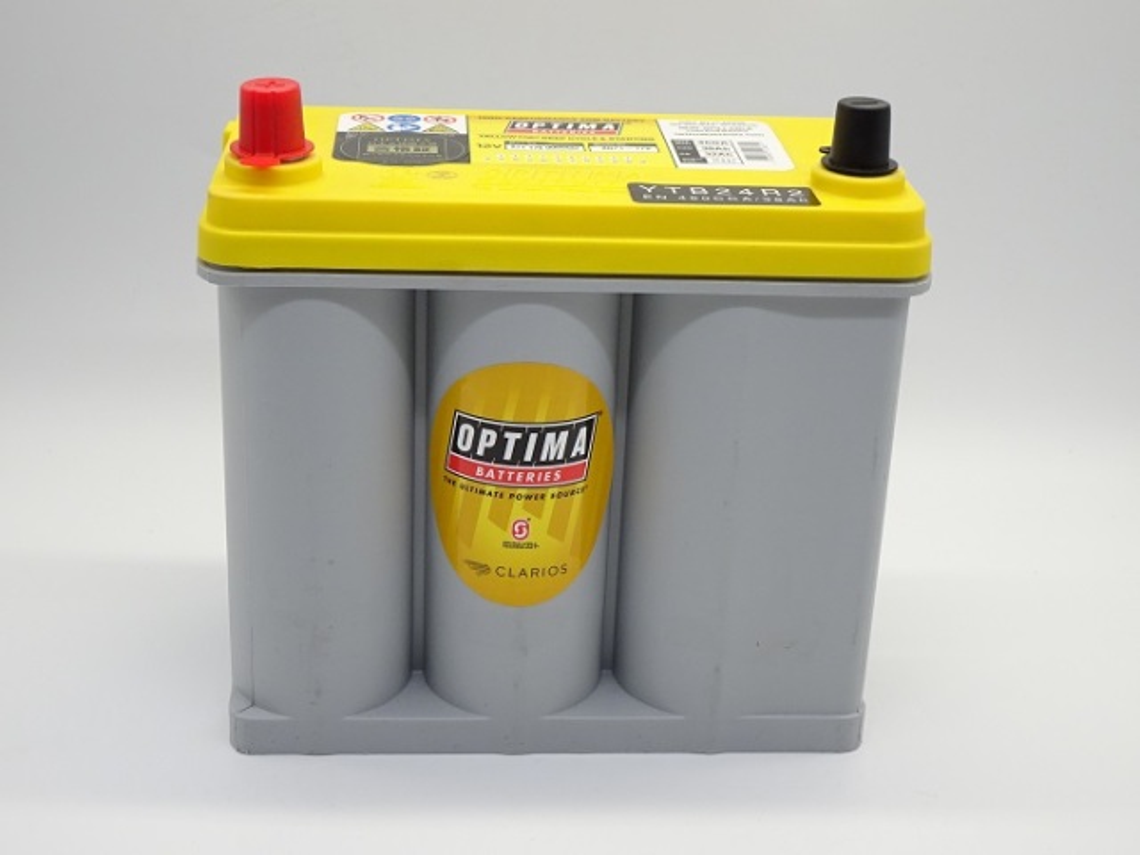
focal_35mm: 56
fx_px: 1844
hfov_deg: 34.3
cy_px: 428
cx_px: 570
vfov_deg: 26.1
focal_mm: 9.52
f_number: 4.5
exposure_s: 1/60
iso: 200
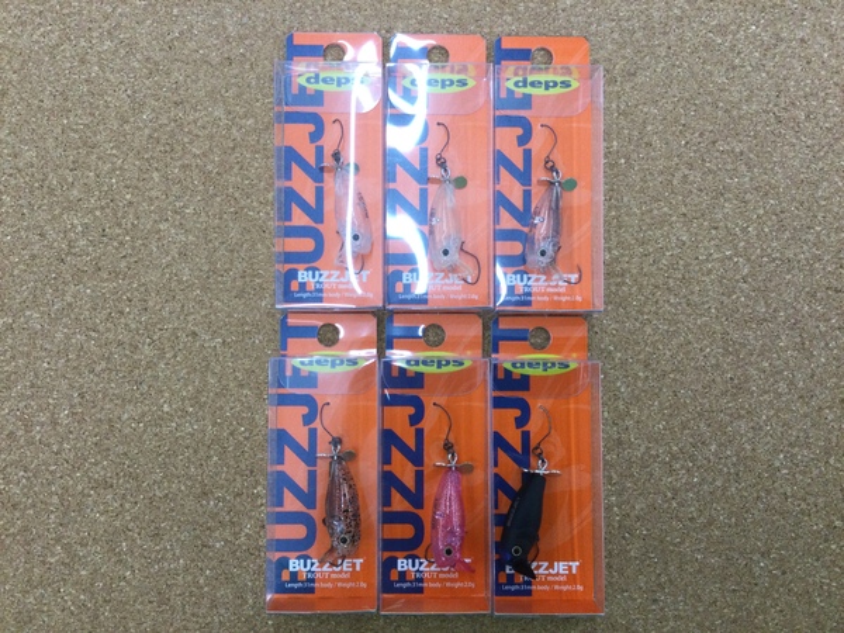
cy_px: 316
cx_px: 422
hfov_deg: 58.4
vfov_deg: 45.4
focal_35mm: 31
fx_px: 756
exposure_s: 1/30
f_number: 2.4
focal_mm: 3.3
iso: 40
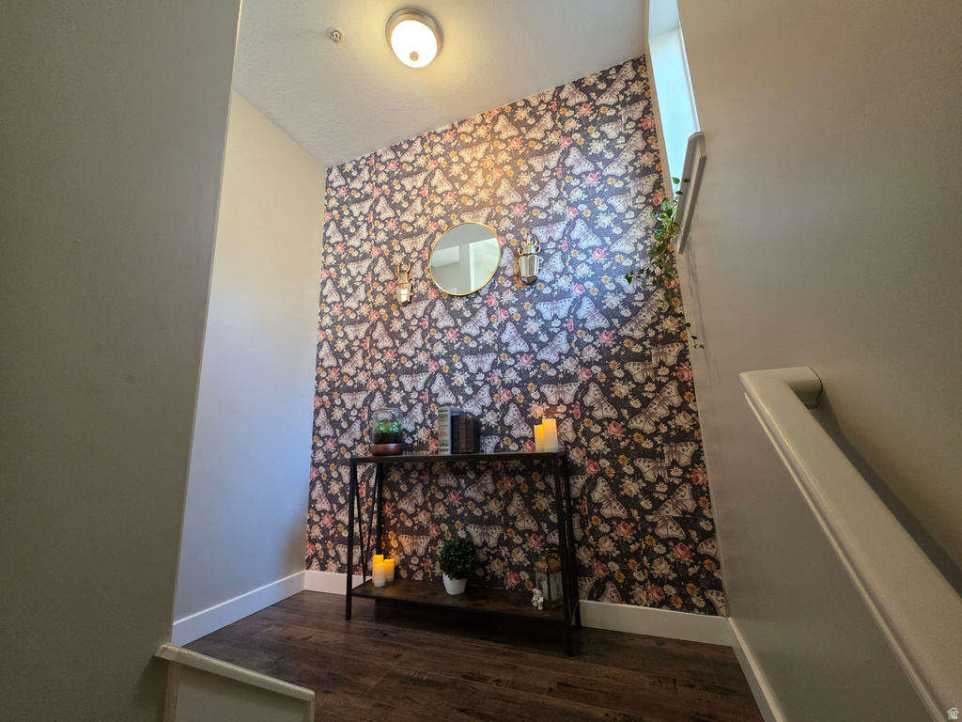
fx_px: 361
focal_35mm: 13
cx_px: 481
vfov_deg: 89.9
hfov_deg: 106.2
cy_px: 361
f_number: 1.9
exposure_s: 1/100
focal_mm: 2.2
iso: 320
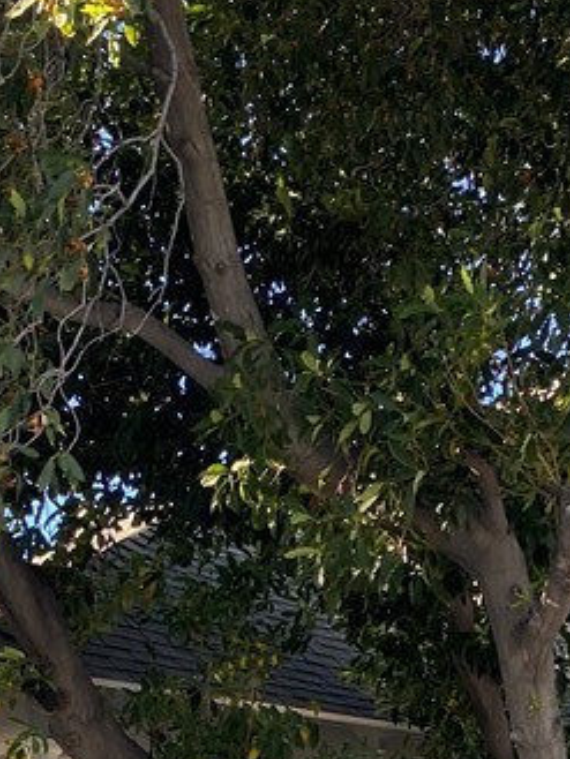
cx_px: 383
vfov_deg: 21.3
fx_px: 1777
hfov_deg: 18.2
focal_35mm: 81
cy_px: 1045
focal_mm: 4.25
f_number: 1.8
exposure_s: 1/208
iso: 32
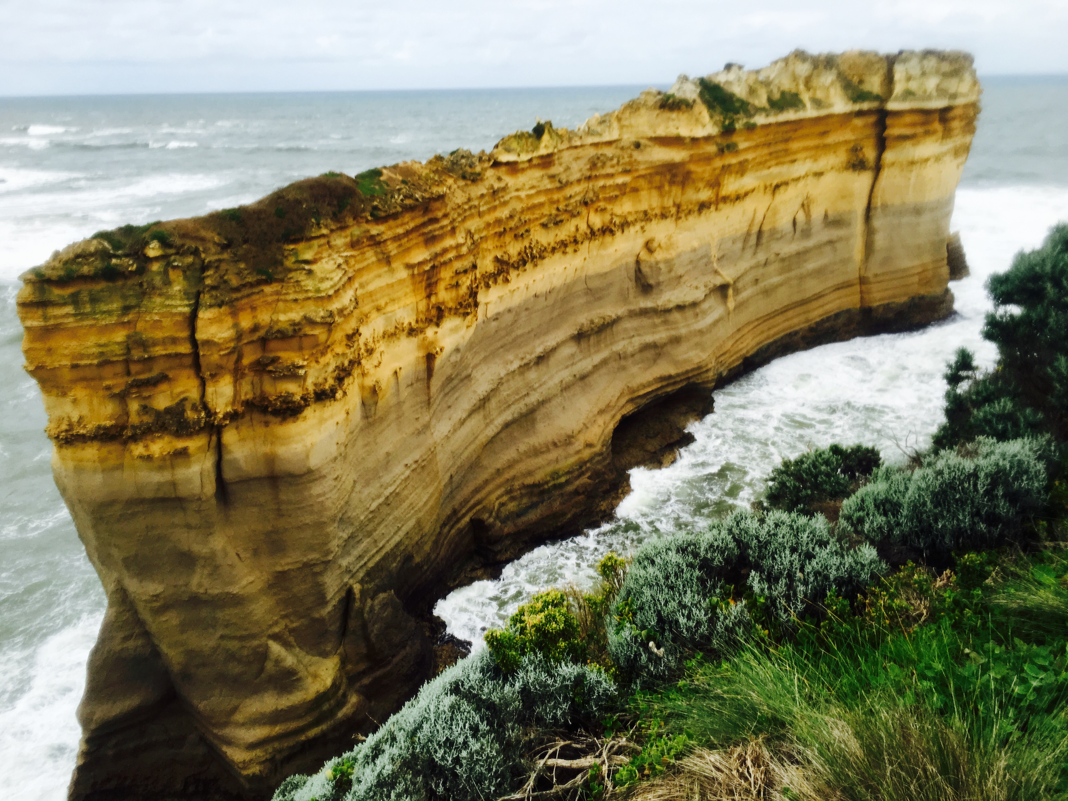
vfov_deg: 48.2
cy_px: 400
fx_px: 895
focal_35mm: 29
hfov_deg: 61.7
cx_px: 534
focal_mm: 4.15
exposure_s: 1/686
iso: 25
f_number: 2.2
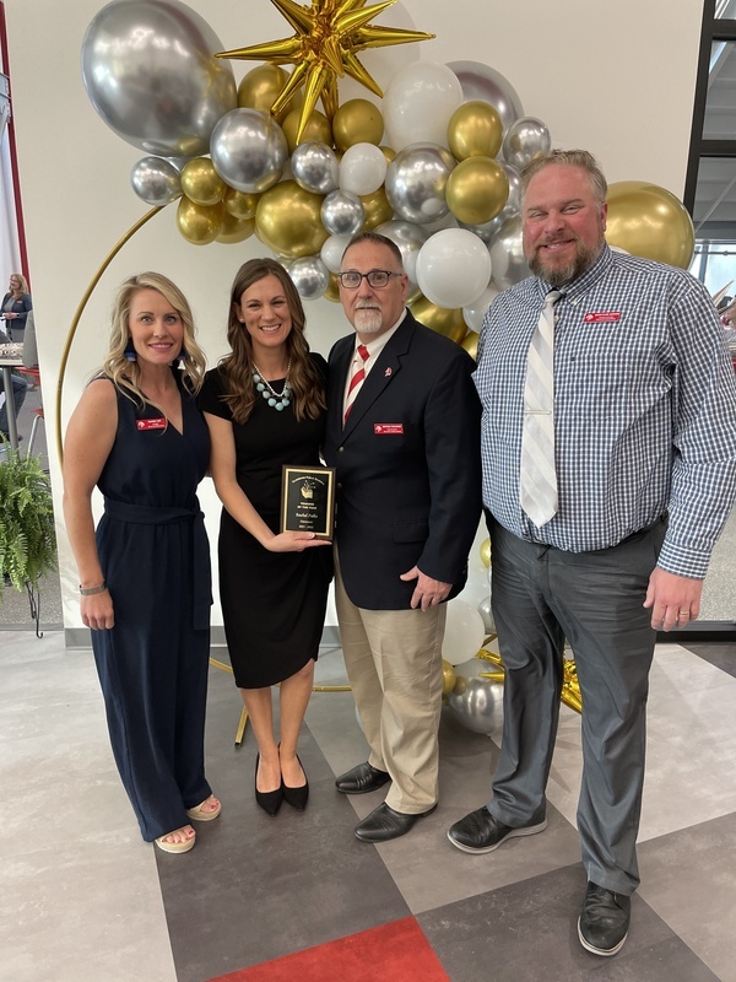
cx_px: 368
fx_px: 737
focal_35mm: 26
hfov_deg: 53.1
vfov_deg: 67.3
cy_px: 491
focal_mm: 4.2
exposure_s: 1/60
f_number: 1.6
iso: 125
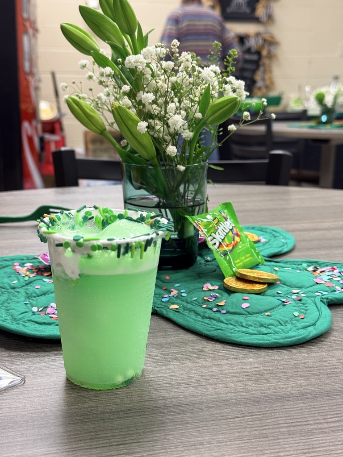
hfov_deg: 30.3
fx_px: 634
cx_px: 172
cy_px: 228
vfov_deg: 39.7
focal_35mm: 48
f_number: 1.78
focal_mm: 6.76
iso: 125
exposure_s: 1/60
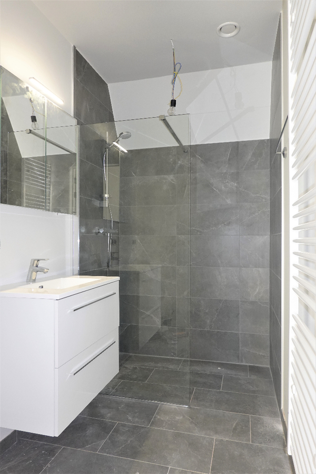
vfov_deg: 73.7
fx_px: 316
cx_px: 158
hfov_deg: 53.1
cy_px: 237
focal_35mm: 24
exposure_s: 1/30
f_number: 3.2
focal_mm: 9
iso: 400
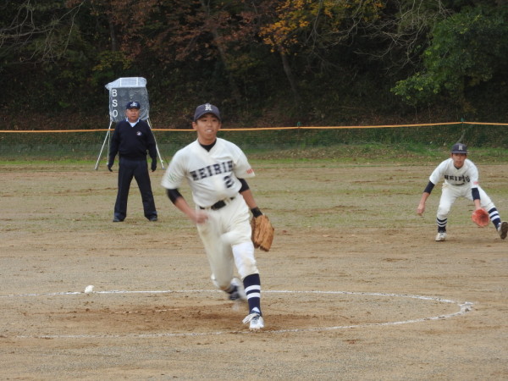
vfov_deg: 7.4
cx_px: 254
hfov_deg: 9.9
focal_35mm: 200
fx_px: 2935
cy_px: 190
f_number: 5.3
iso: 100
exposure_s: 1/100
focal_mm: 35.8
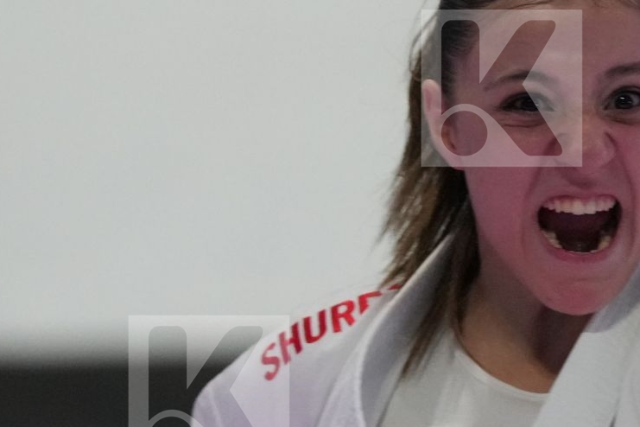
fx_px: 9333
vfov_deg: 2.6
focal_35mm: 525
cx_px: 502
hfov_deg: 3.9
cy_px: 394
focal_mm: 144
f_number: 2.8
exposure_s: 1/500
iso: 5000
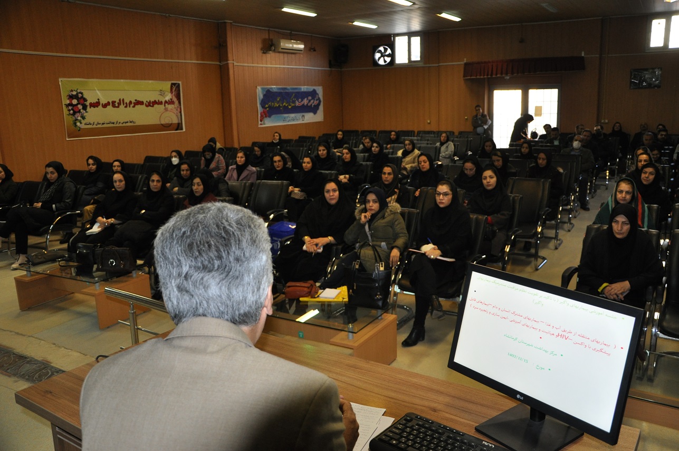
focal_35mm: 32
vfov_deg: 41.6
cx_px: 340
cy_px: 226
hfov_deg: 59.5
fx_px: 593
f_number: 4
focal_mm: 21
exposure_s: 1/60
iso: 800
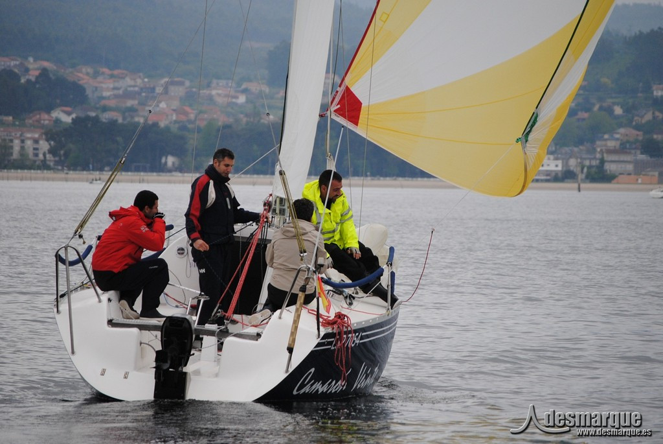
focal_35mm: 248
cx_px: 332
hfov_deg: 8.3
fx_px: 4563
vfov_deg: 5.6
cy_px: 222
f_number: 5.3
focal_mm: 165
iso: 400
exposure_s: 1/250
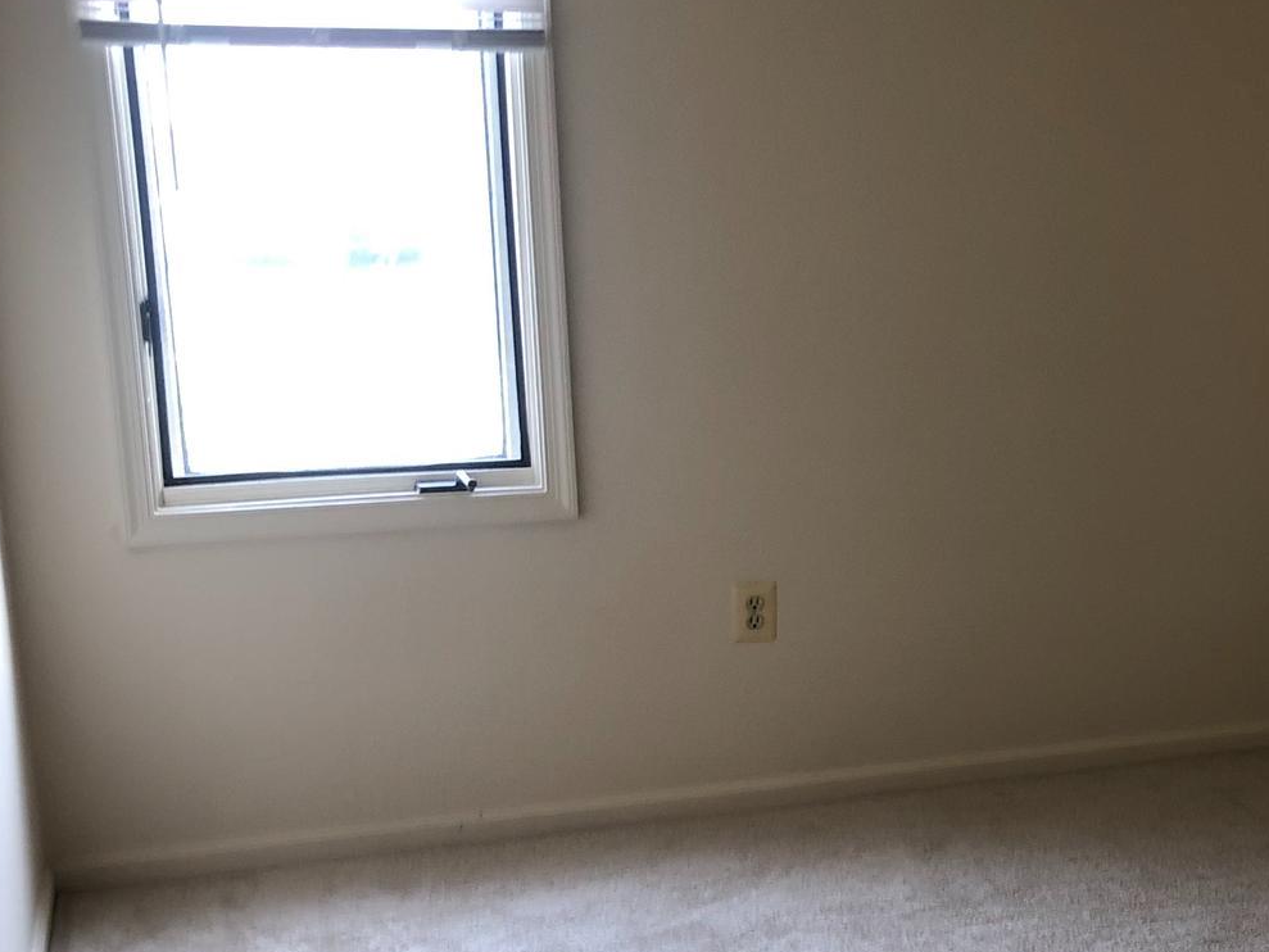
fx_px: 2127
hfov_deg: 31.2
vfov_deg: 25.2
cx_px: 1211
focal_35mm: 58
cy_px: 602
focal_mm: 4
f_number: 1.8
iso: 32
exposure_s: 1/24
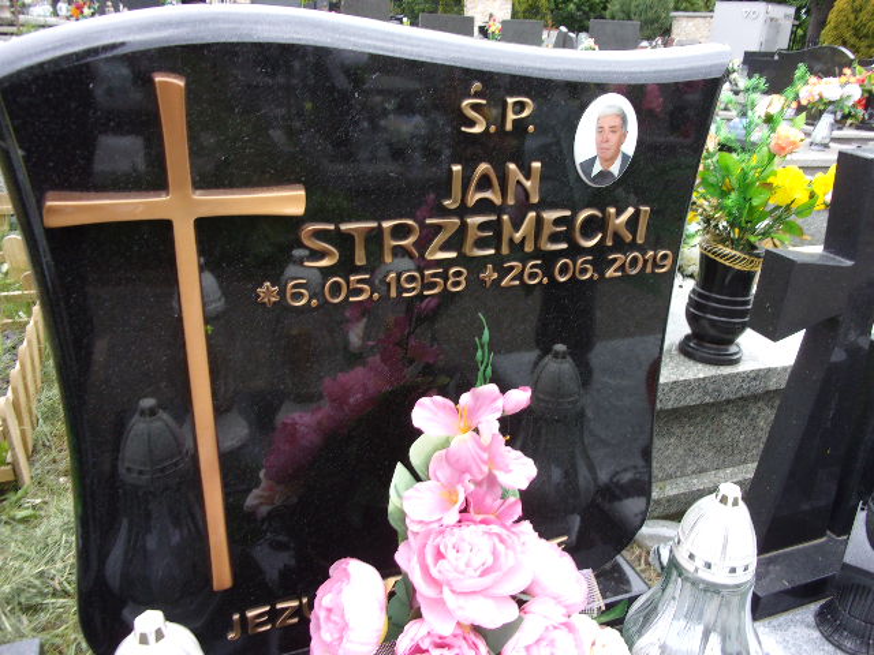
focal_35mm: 28
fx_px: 707
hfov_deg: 63.4
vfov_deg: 49.7
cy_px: 328
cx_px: 437
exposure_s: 1/120
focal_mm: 5.1
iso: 80
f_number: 3.9
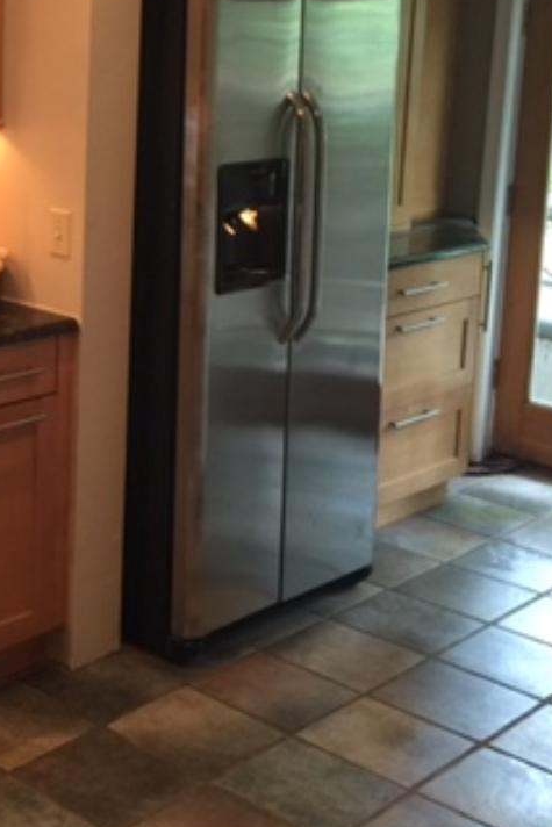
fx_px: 1402
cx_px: -67
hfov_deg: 21.1
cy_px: 258
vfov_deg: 32.5
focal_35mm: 61
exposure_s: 1/15
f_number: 2.2
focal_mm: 4.15
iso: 80
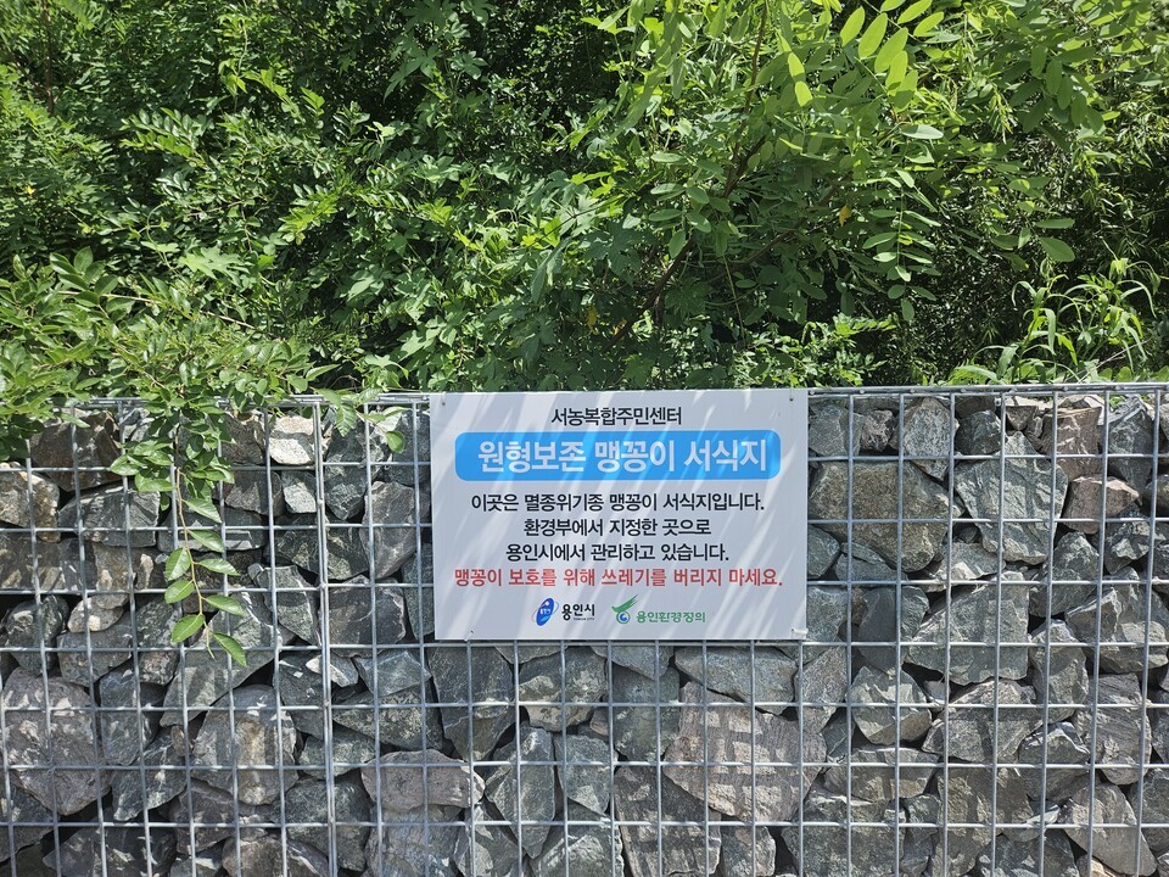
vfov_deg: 58.9
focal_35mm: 23
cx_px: 584
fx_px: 777
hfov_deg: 73.9
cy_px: 438
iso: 32
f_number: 1.8
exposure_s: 1/1418
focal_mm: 5.4
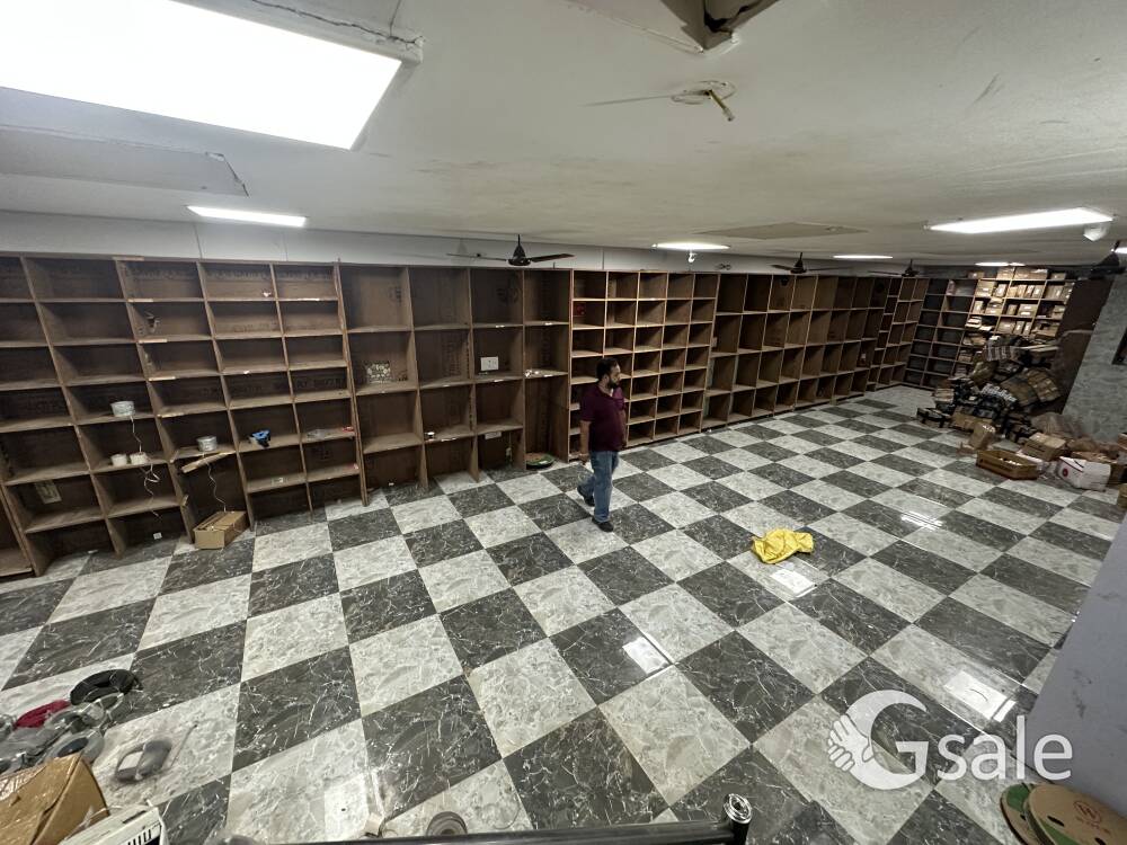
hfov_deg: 102.1
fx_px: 456
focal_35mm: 14
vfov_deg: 85.7
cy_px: 422
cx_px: 564
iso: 320
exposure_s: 1/50
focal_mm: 2.22
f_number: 2.2
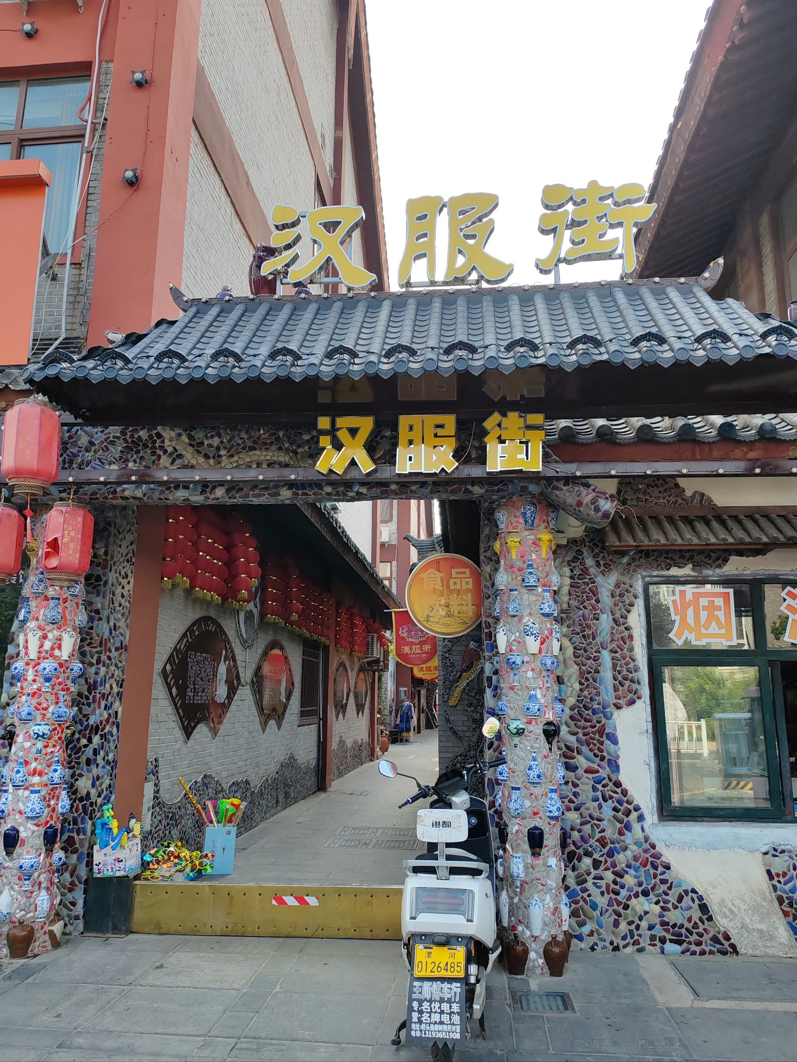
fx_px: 829
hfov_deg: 51.4
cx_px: 398
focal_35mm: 27
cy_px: 531
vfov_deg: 65.3
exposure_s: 1/526
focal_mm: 6.12
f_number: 1.9
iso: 50
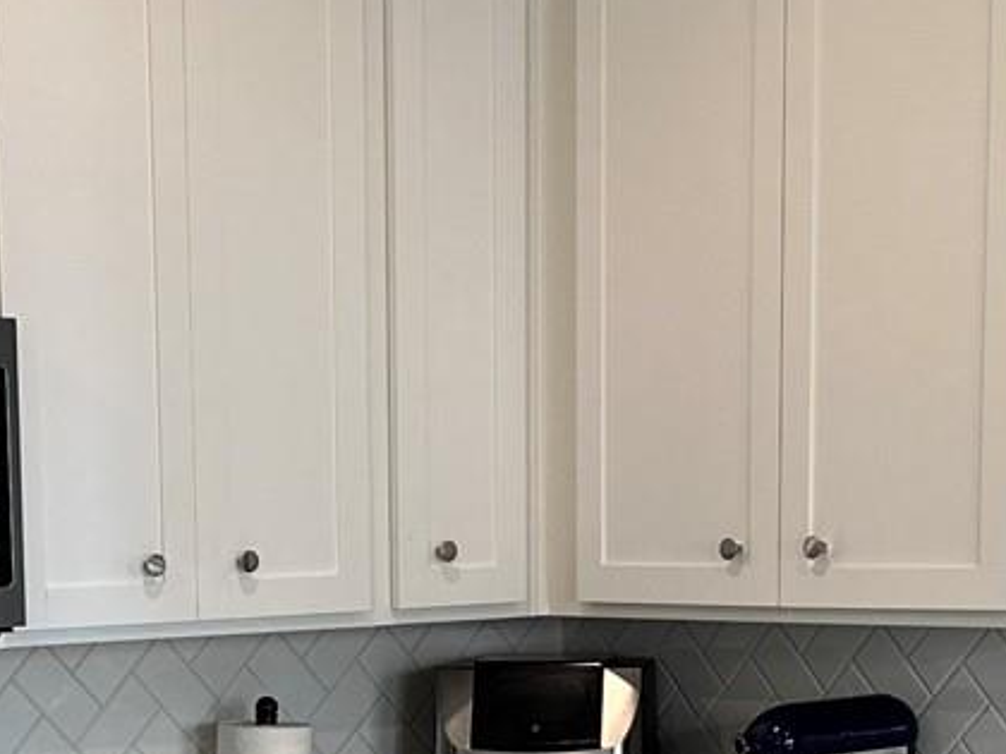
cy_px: 1020
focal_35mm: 117
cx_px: 220
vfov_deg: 12.2
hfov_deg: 16.7
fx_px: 3400
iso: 125
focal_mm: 6.86
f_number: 1.78
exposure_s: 1/120
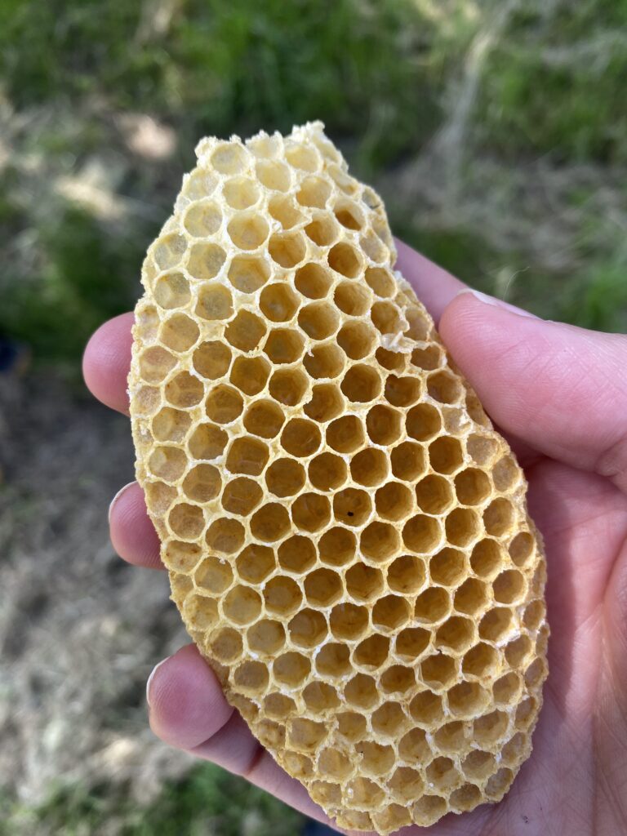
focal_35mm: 25
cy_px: 418
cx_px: 314
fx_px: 604
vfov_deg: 69.4
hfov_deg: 54.9
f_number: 1.8
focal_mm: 4.25
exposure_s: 1/385
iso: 32
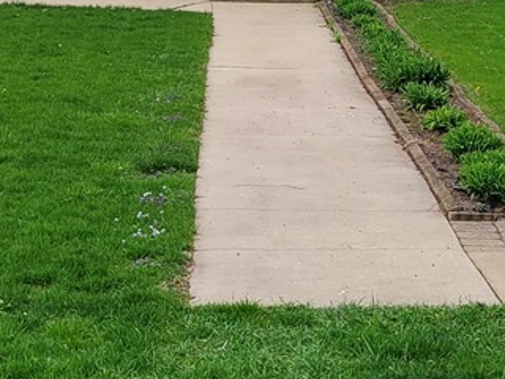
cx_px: 227
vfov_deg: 12.6
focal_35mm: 117
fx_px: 1707
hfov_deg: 16.8
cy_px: 38
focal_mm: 5.4
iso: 40
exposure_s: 1/827
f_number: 1.8
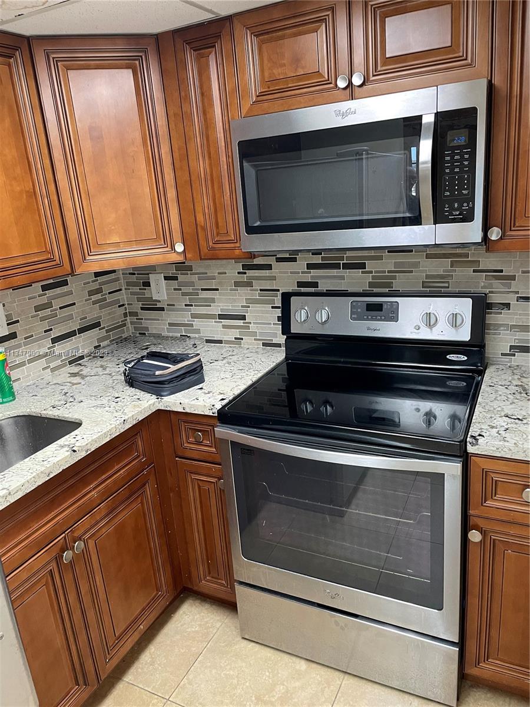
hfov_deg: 53.1
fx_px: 531
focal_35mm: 26
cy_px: 354
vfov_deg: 67.3
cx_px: 265
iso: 320
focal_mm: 4.2
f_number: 1.6
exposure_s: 1/60
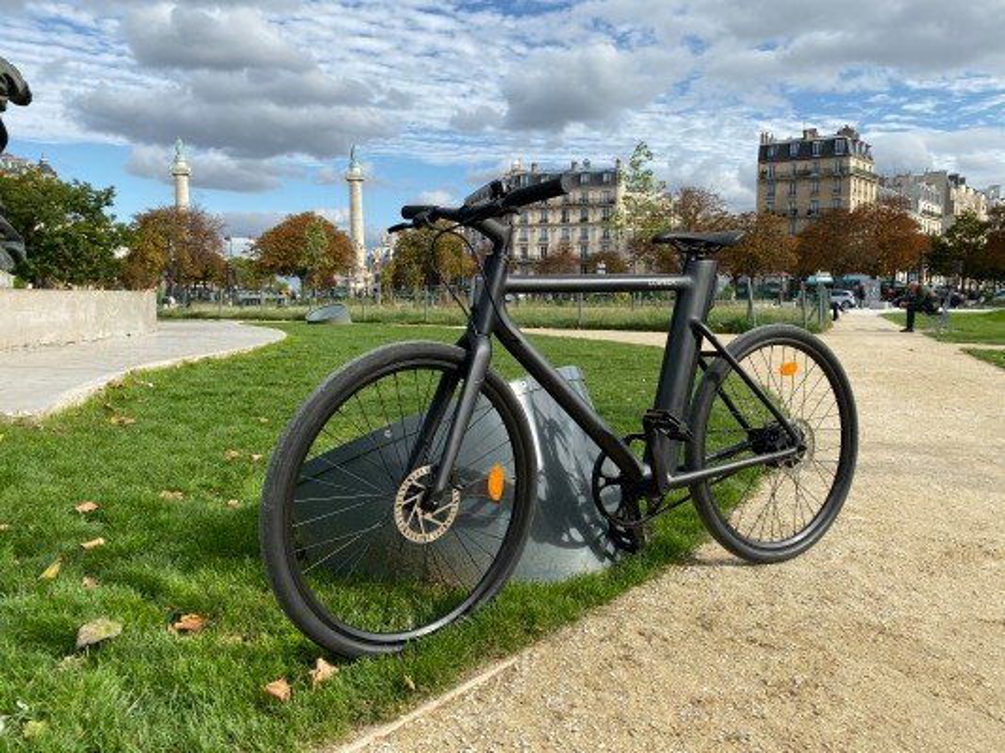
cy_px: 376
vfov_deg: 53.0
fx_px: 754
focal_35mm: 26
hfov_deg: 67.3
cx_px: 502
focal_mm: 4.25
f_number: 1.8
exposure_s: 1/2105
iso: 32
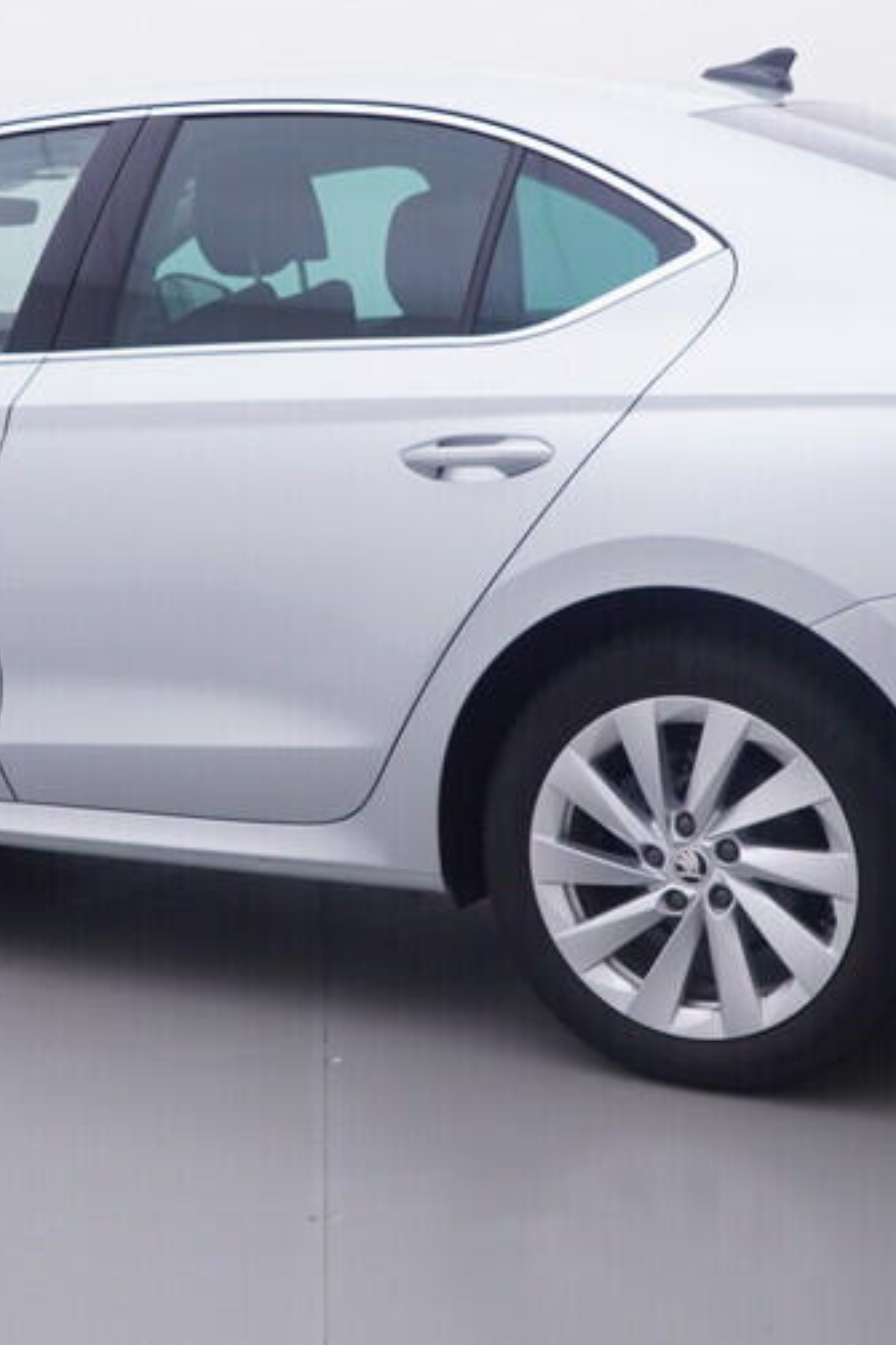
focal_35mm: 64
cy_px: 508
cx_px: 324
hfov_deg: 21.0
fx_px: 2407
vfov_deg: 31.1
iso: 200
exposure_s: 1/80
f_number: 5
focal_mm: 15
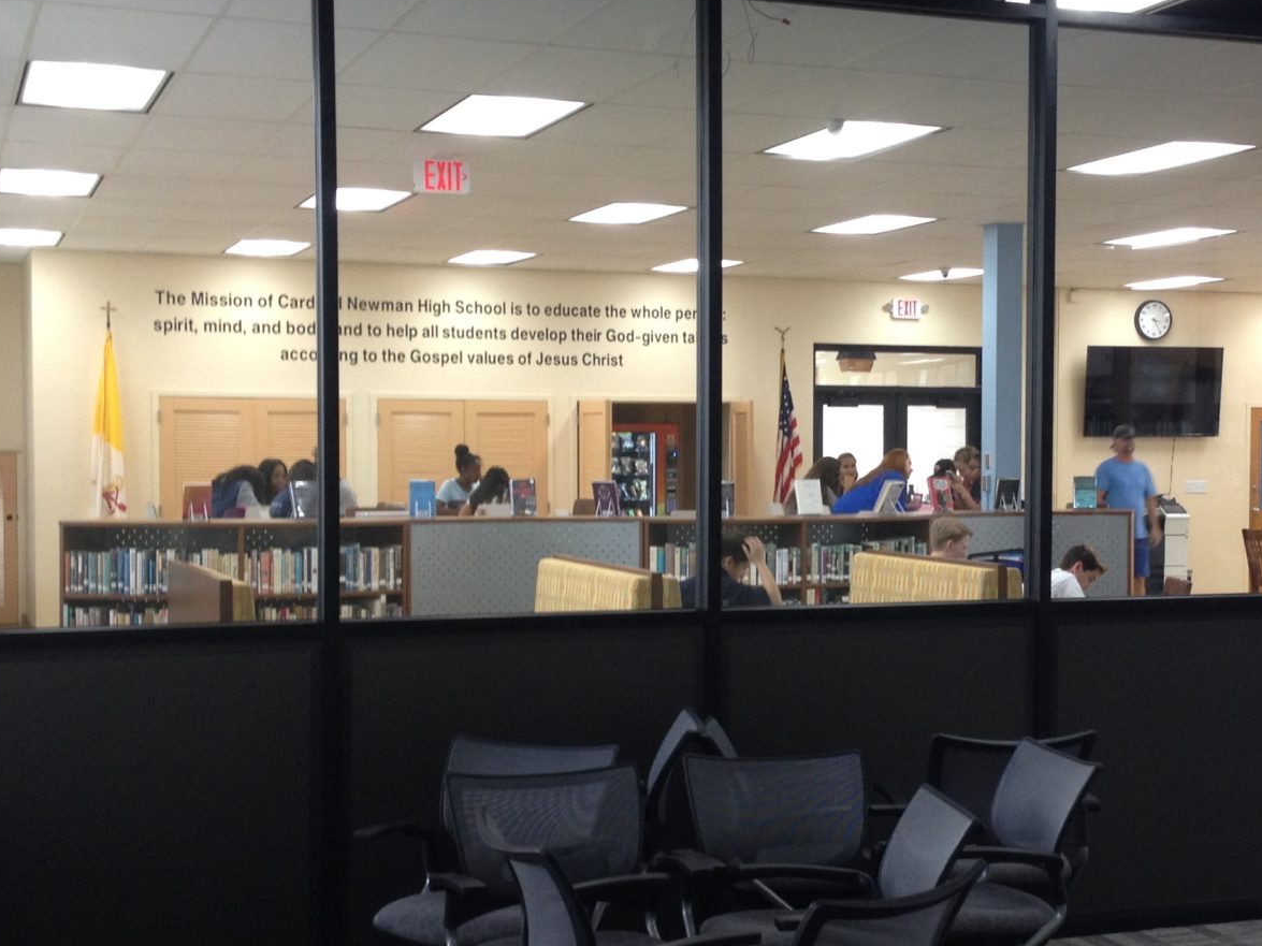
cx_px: 774
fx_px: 2224
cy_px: 516
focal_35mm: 61
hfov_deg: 31.6
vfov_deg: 24.0
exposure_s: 1/20
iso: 80
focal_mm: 4.28
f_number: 2.4
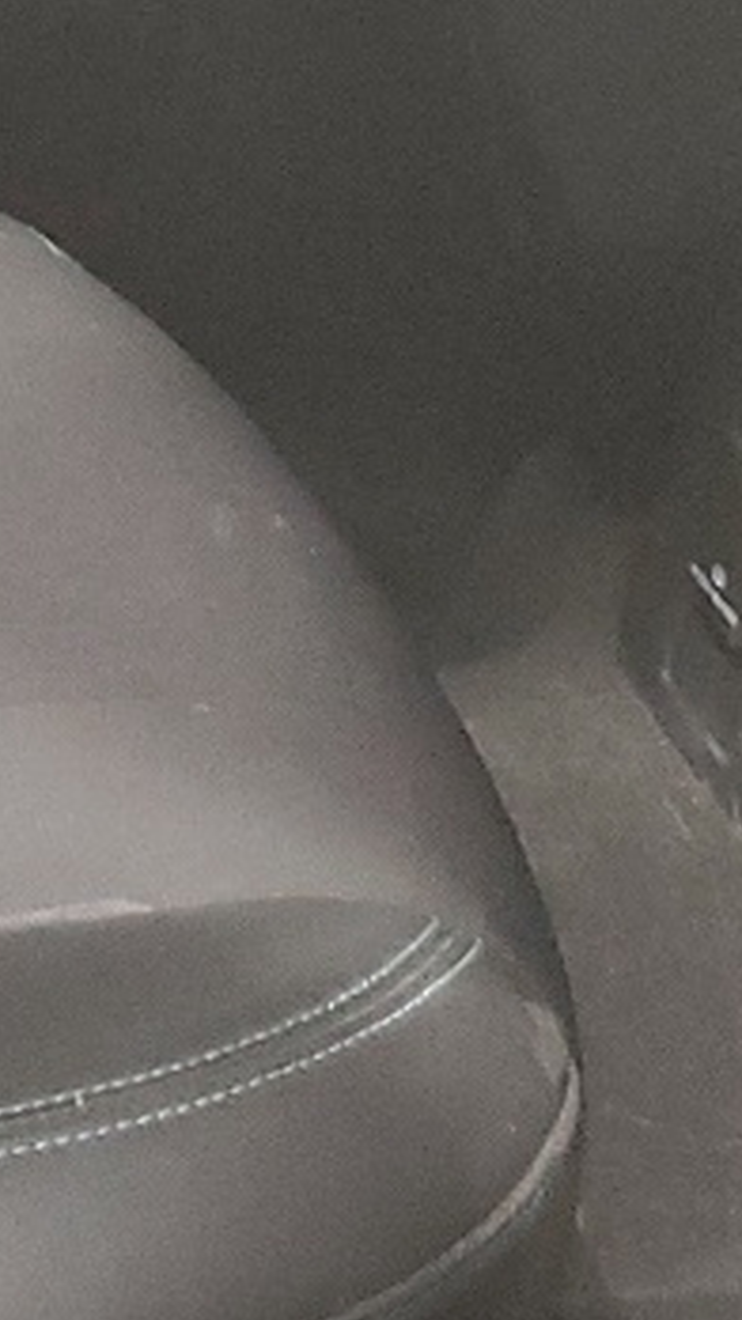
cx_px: -765
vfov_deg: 15.4
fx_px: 4553
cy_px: -609
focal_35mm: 130
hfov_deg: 8.8
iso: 305
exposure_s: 1/24
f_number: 1.5
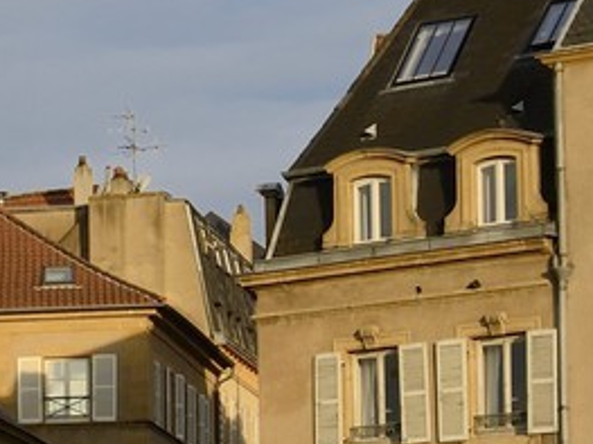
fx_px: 4401
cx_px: -1130
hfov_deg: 7.0
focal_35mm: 257
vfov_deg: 5.7
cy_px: 696
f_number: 8
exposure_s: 1/200
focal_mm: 44
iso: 200
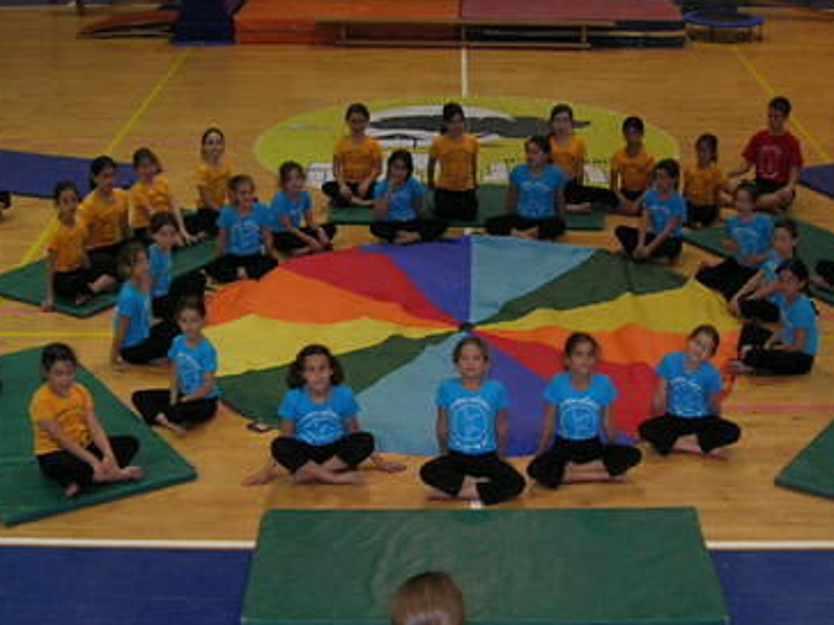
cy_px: 338
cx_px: 462
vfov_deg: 21.9
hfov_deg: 29.0
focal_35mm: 67
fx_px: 1614
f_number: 2.8
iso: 101
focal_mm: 7.8
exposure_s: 1/60.1
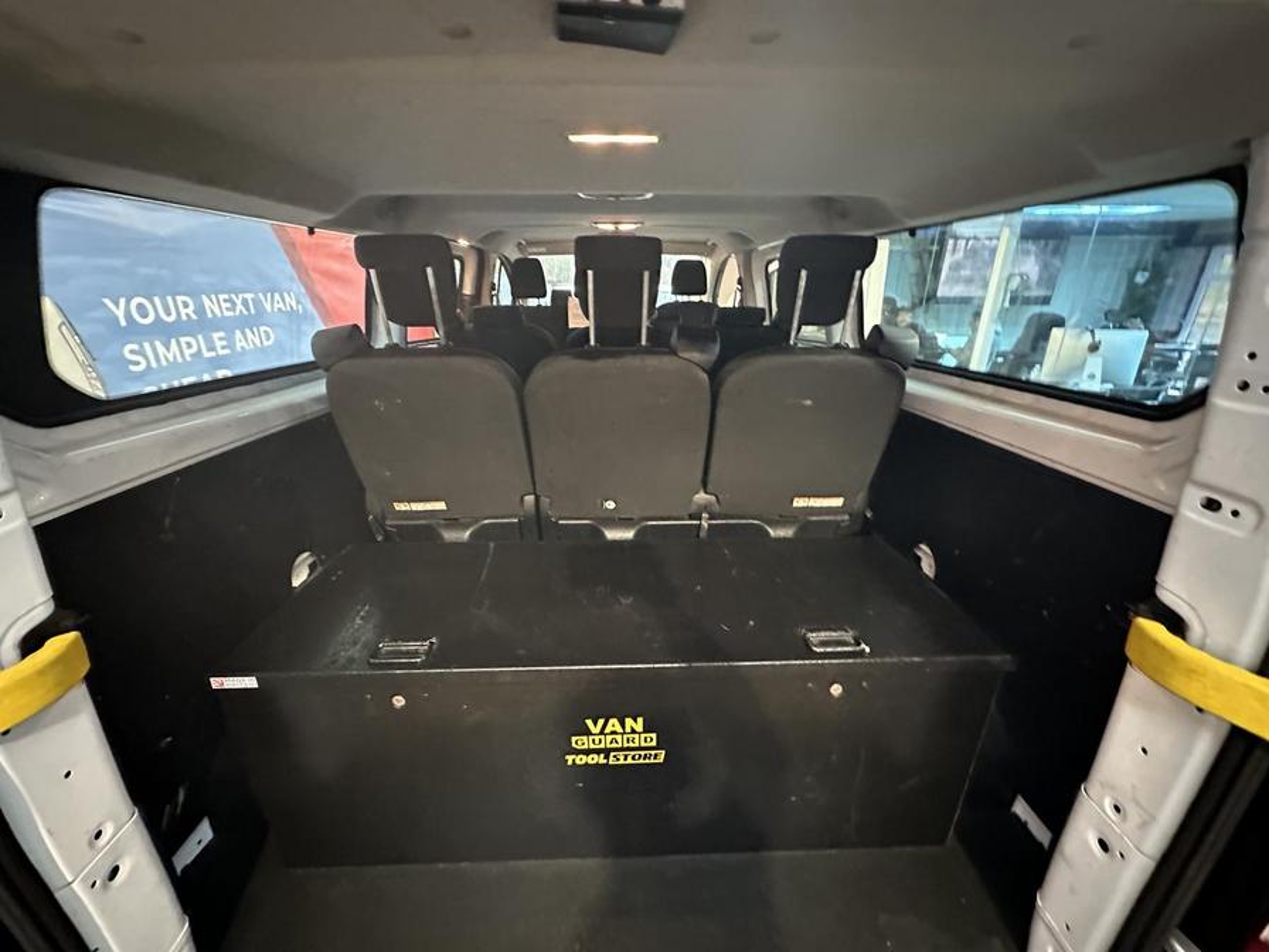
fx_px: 513
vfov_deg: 85.7
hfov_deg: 102.1
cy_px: 476
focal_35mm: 14
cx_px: 634
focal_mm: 2.22
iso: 1250
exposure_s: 1/25
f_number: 2.2
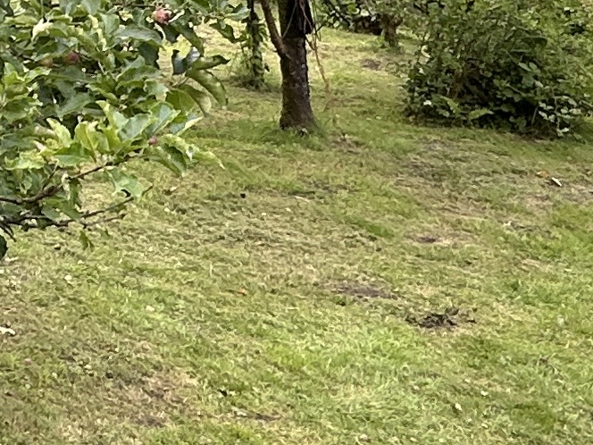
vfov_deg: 16.1
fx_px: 1456
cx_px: -183
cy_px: -202
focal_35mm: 85
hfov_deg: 20.9
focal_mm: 2.22
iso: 40
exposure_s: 1/121
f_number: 2.2
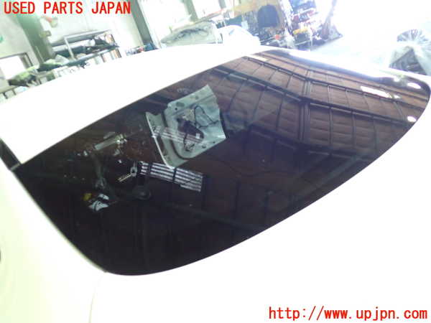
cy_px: 162
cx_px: 216
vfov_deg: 46.8
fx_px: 374
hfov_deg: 60.0
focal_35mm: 30
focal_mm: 5.4
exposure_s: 1/30
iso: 500
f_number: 2.3
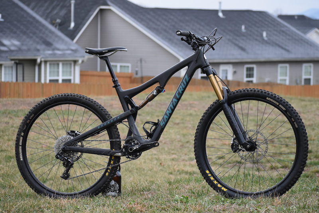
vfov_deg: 10.2
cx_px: 160
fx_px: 1196
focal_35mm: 135
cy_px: 106
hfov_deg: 15.2
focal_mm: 90
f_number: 4.8
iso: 1100
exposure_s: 1/250
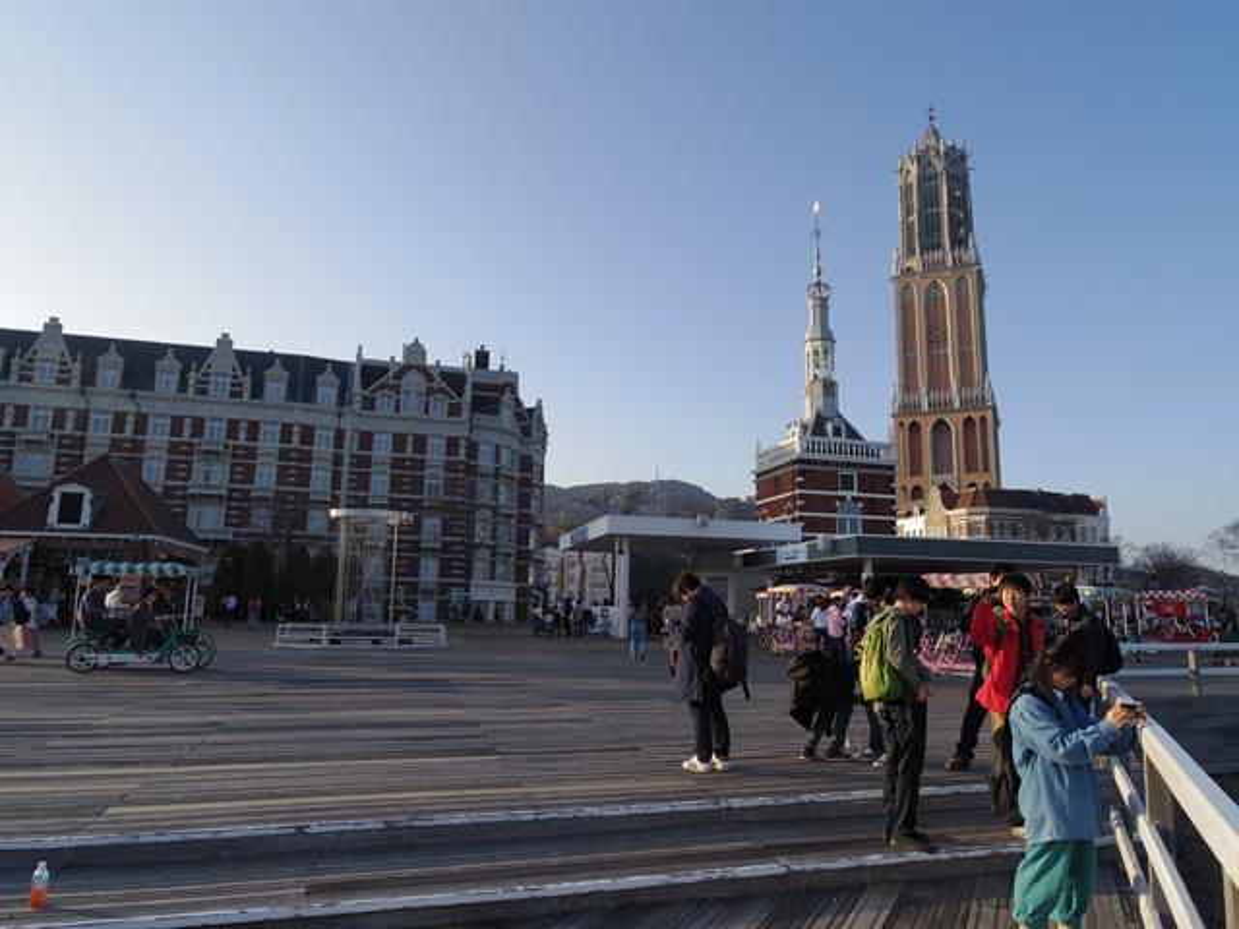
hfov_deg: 73.9
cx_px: 620
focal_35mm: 23
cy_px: 464
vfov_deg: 58.9
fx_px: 823
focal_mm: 5
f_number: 4
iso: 160
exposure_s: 1/500
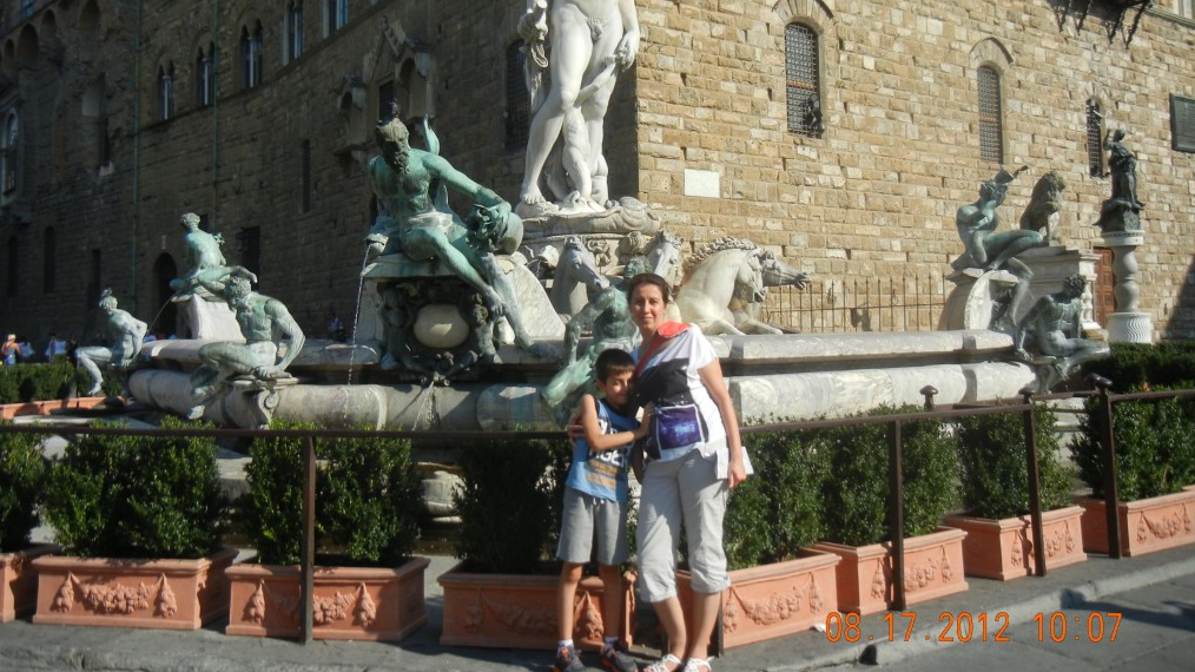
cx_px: 593
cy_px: 269
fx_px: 1045
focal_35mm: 33
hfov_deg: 59.5
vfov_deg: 35.5
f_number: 7
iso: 160
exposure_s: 1/350
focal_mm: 5.4
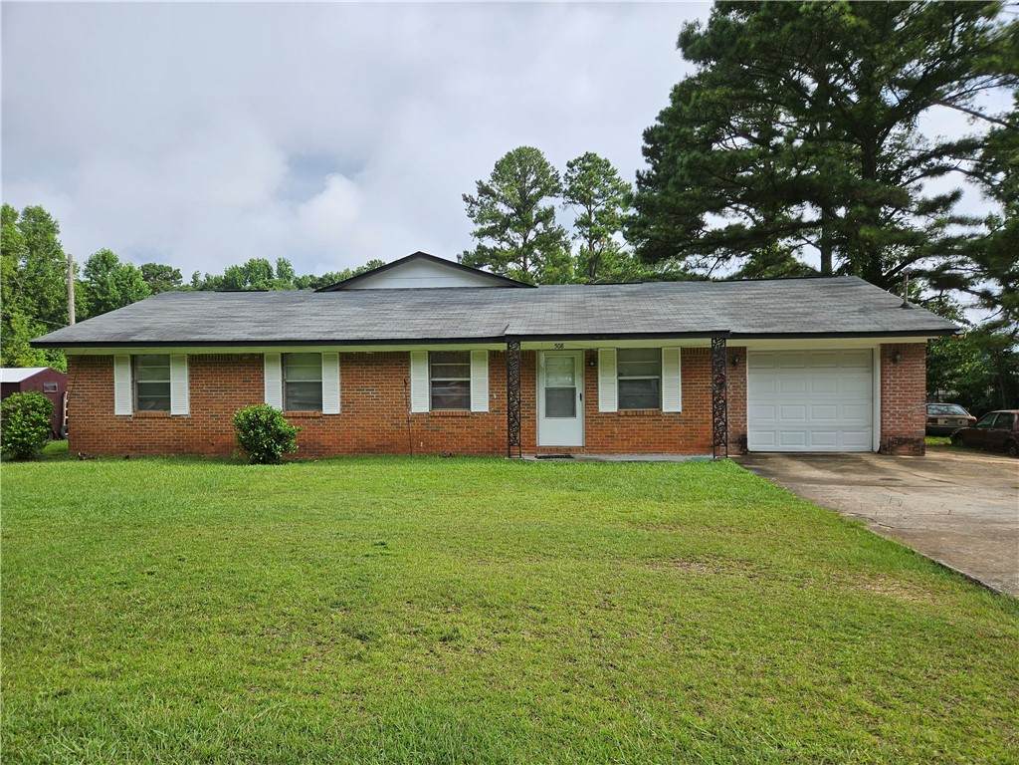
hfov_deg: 73.9
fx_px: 677
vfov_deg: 58.9
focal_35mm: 23
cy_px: 382
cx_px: 510
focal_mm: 5.4
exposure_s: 1/2038
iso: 25
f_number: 1.8
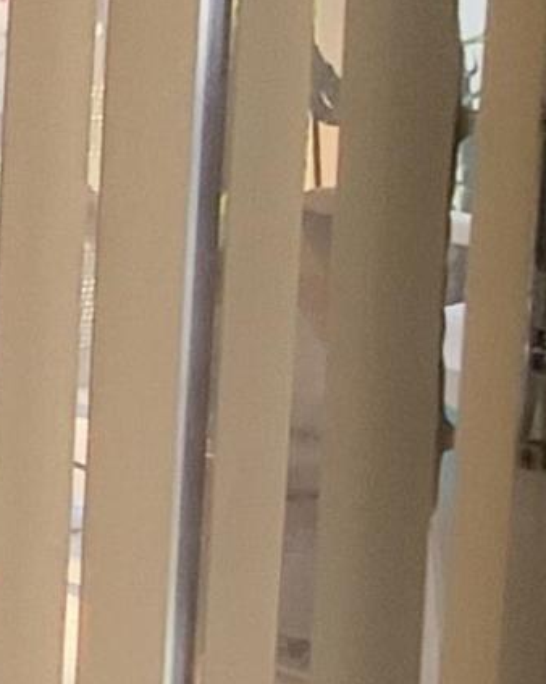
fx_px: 4164
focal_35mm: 206
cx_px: -1728
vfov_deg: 9.3
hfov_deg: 6.1
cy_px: -152
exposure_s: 1/100
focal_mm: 3.3
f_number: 2.4
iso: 40
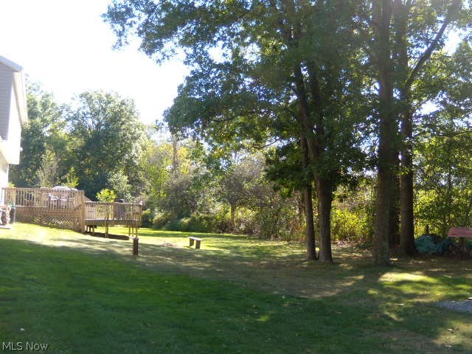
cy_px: 177
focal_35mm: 36
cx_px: 236
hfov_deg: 51.4
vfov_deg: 39.7
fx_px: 491
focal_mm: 6.4
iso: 80
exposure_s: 1/100
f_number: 3.6
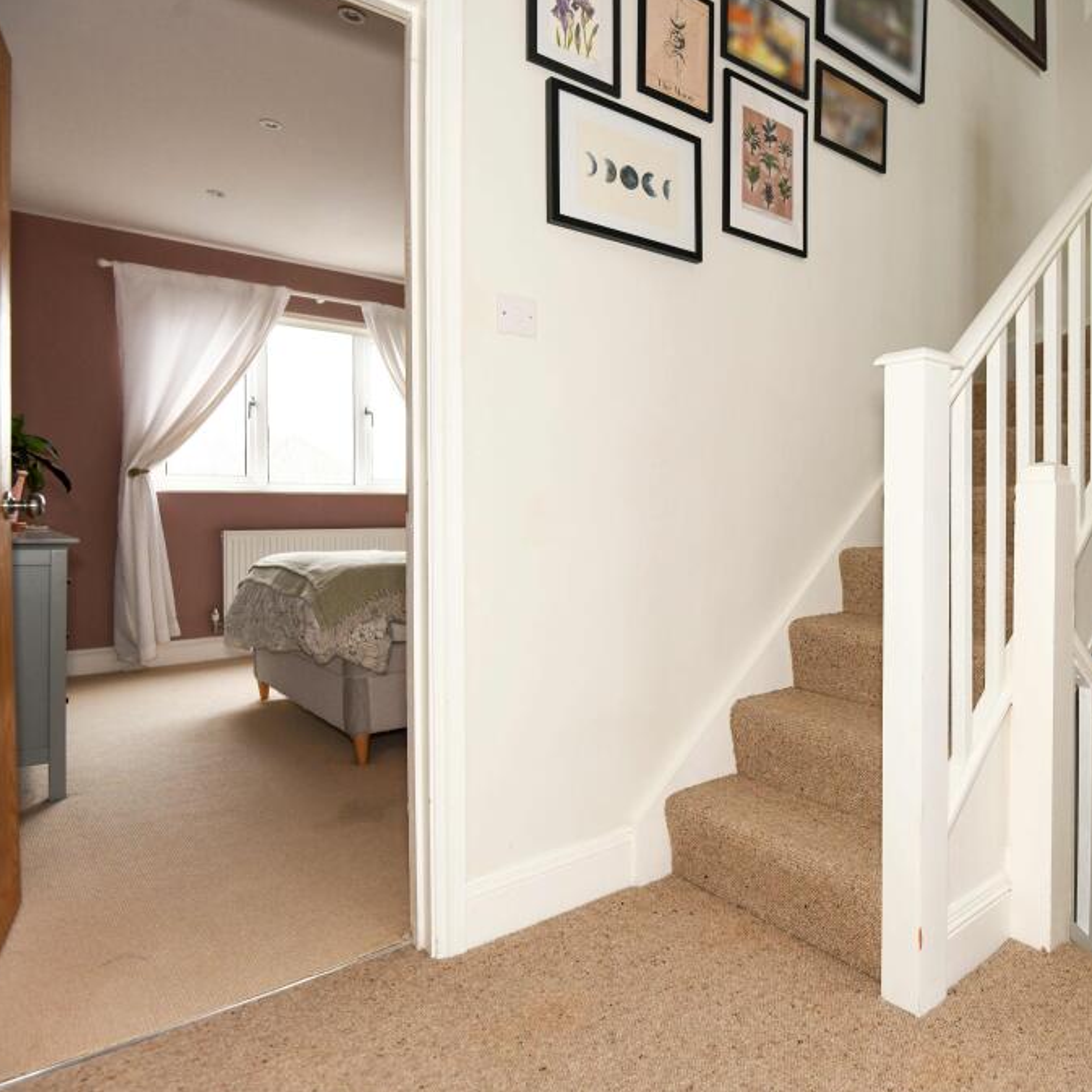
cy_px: 546
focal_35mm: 22
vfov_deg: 69.6
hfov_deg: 65.8
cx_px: 805
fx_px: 785
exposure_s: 1/80
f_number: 6.3
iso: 800
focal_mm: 17
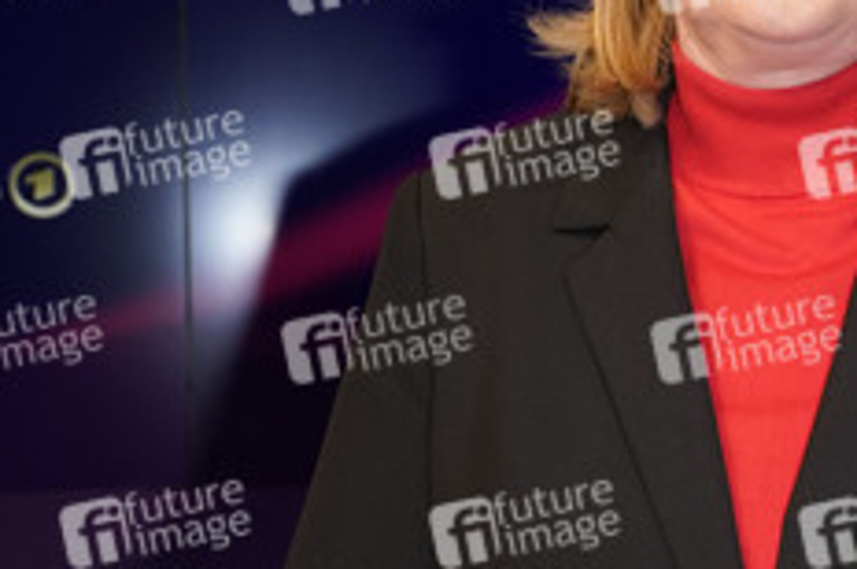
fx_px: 1617
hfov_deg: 28.4
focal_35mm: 68
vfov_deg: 19.6
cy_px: 63
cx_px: 796
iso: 2000
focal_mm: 35
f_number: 5.6
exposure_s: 1/160
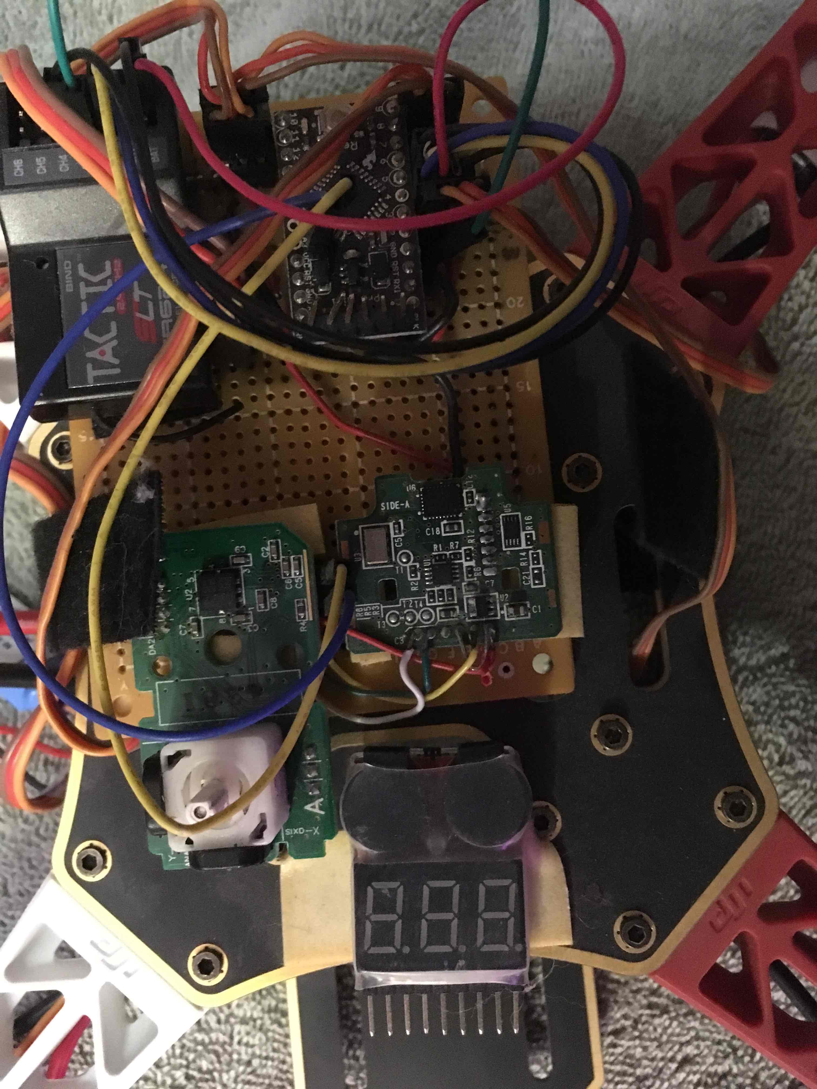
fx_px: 913
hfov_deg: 48.2
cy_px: 544
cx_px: 408
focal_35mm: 29
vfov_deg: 61.7
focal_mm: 4.15
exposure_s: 1/15
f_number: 2.2
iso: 1000
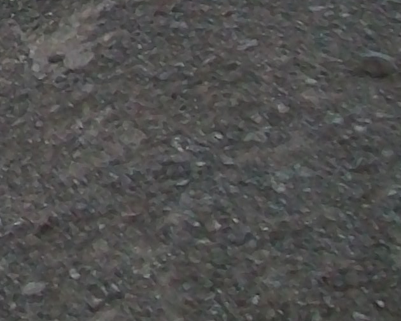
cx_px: -698
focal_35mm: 193
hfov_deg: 8.7
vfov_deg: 7.5
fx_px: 2291
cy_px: -438
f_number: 2.7
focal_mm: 6.1
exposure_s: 1/60
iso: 160
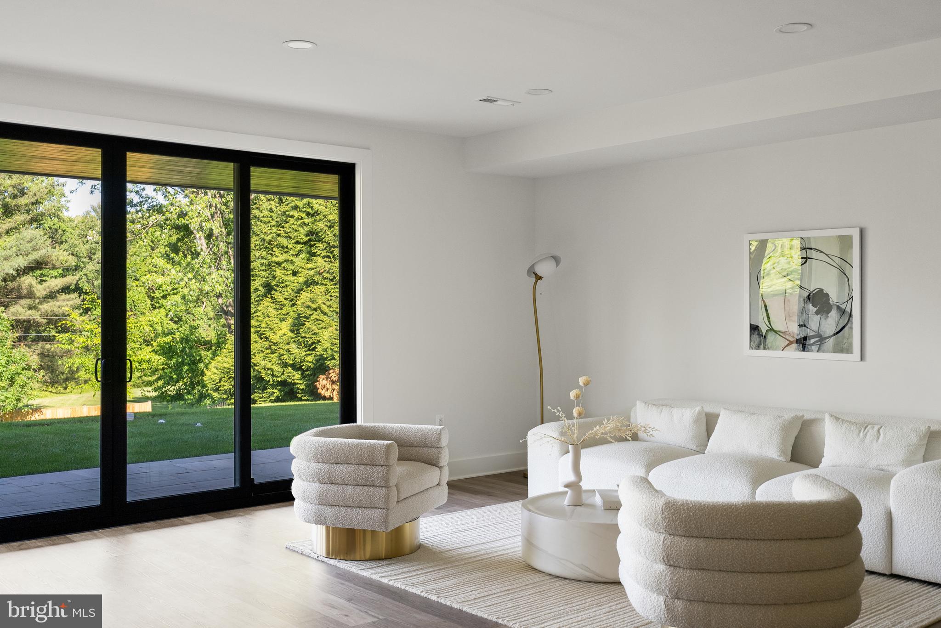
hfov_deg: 54.4
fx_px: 915
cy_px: 314
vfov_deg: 37.9
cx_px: 470
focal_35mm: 35
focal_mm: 35
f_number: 5
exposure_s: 1/25
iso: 800
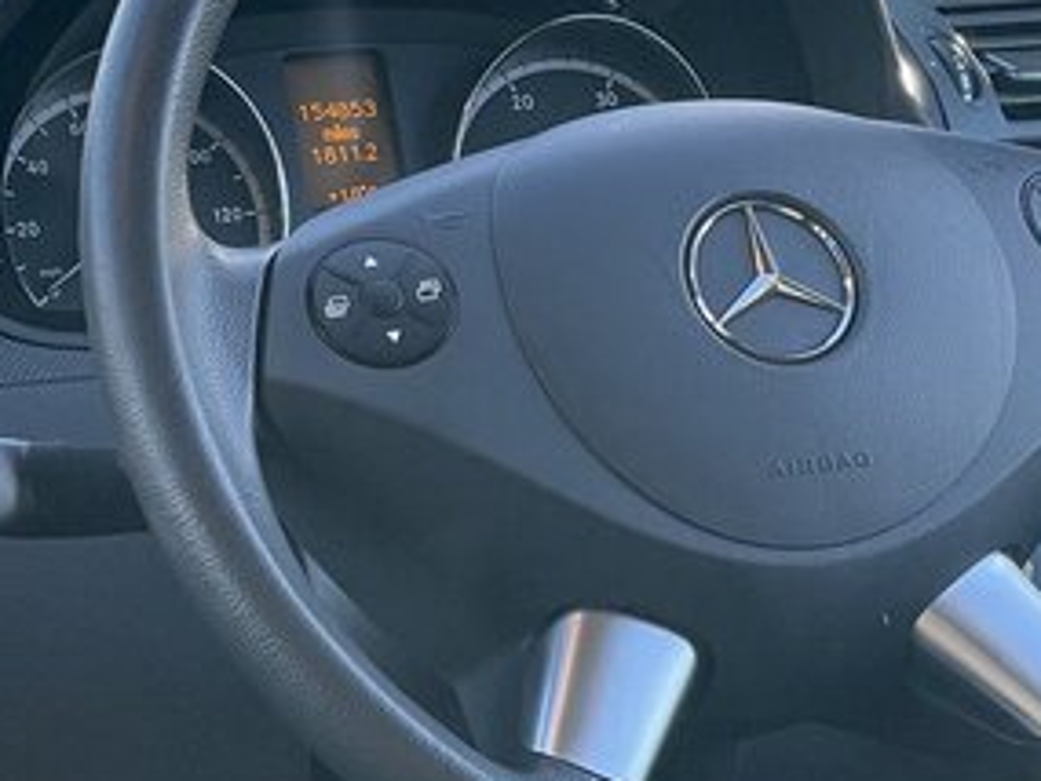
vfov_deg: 10.2
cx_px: 84
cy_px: 292
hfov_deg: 13.4
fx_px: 4392
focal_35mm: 146
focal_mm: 6
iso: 32
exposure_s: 1/99
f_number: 2
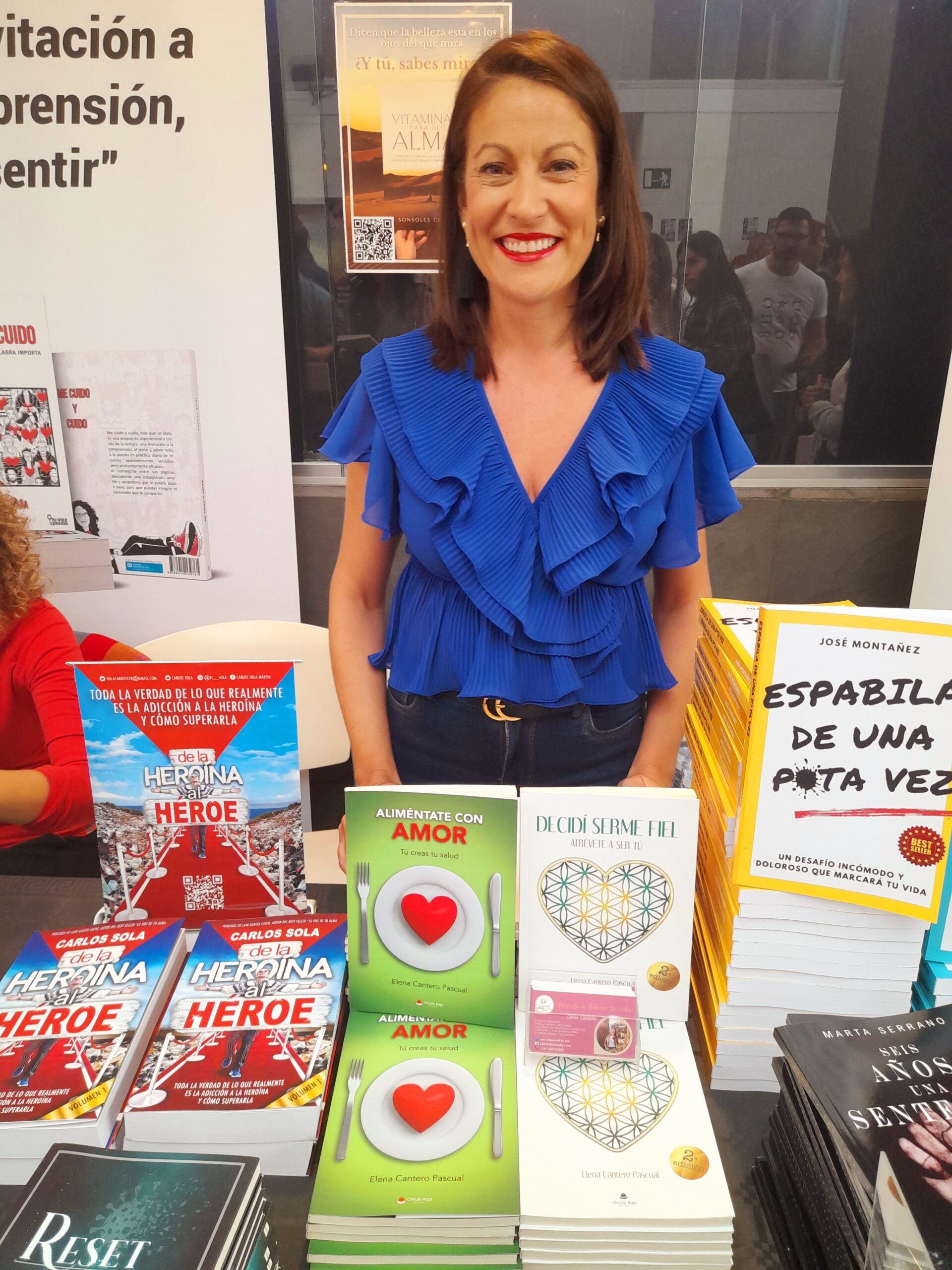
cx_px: 476
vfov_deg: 69.4
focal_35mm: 25
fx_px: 917
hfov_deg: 54.9
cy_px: 635
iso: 160
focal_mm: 4.6
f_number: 2
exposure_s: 1/50
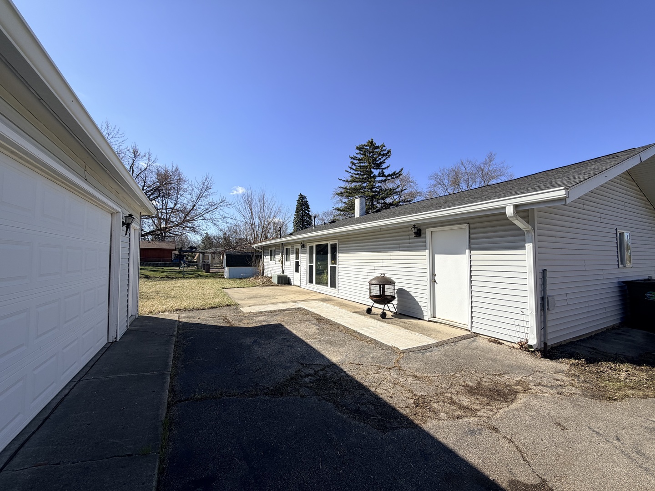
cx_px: 328
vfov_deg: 85.7
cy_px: 246
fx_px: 265
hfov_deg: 102.1
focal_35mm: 14
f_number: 2.2
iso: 20
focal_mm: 2.22
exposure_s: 1/864
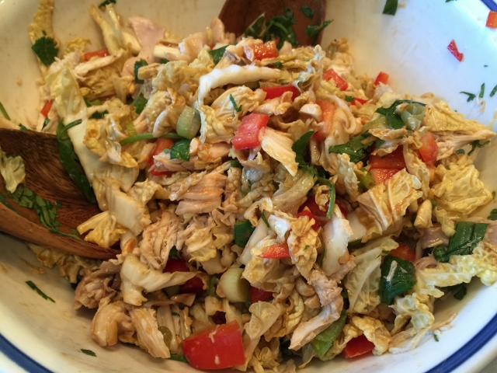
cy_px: 186
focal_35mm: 29
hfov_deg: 61.7
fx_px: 416
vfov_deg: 48.2
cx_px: 248
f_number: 2.2
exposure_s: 1/15
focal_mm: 4.15
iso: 50
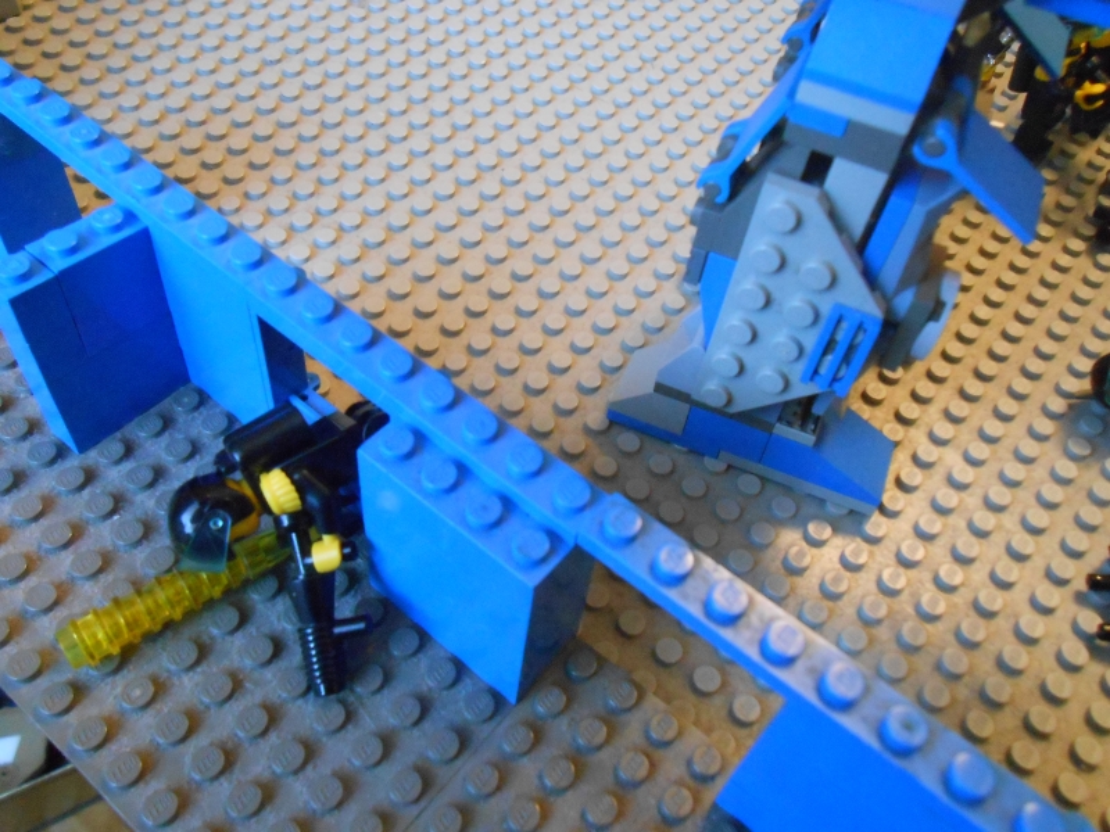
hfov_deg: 60.0
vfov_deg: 46.8
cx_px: 555
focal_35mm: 30
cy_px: 416
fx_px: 962
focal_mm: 5.3
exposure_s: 1/5
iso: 800
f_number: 3.8
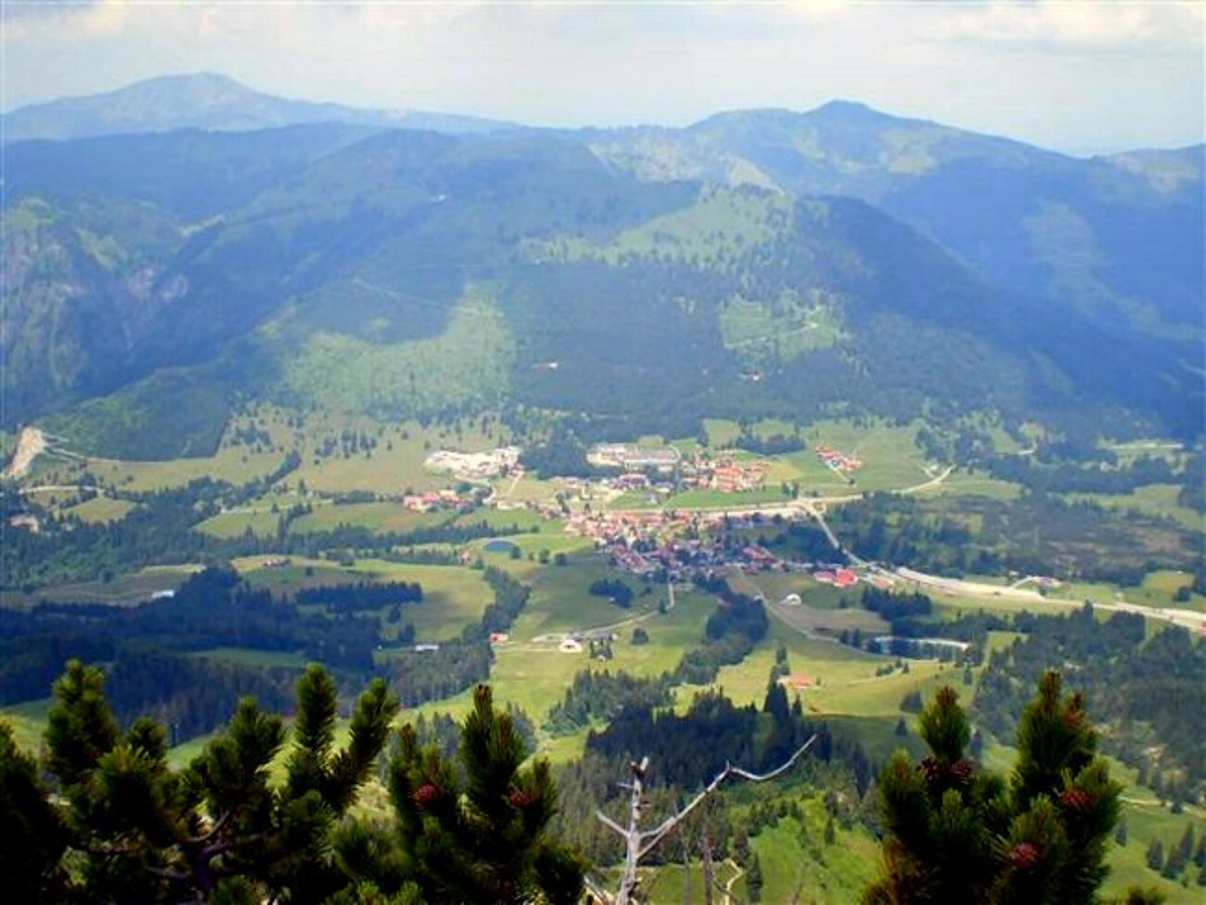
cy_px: 452
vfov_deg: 37.7
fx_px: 1324
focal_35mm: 38
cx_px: 603
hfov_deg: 49.0
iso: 64
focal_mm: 6.3
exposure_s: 1/200
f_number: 4.6
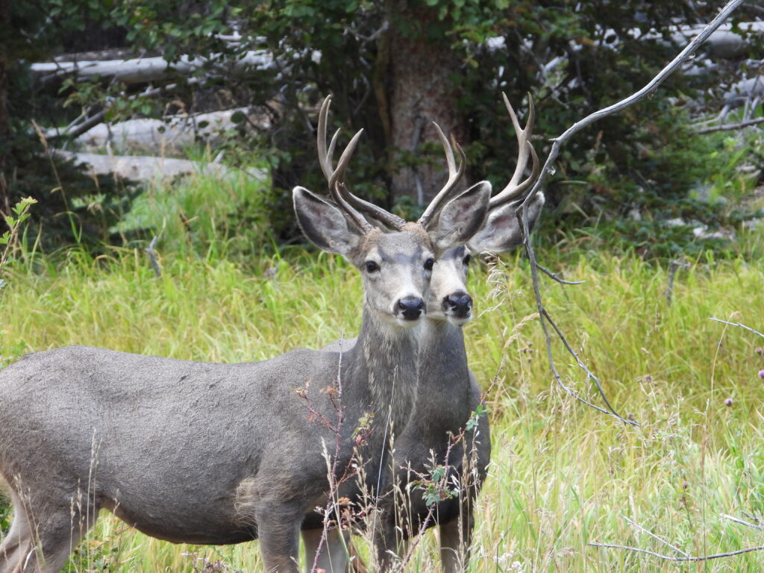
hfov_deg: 7.2
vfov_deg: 5.4
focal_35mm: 275
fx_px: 6069
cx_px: 382
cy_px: 286
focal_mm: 49.5
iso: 400
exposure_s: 1/160
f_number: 4.5
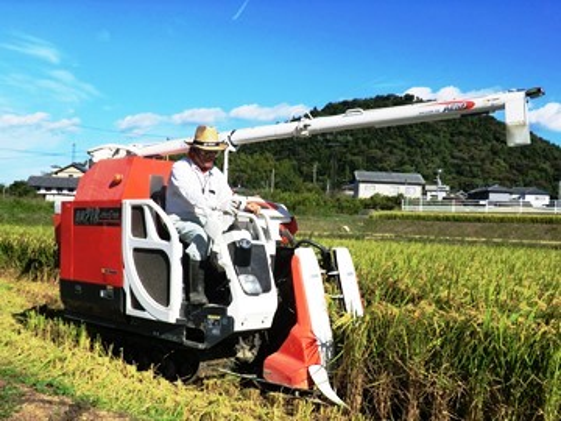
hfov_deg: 54.0
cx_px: 280
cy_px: 210
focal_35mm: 34
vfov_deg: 41.8
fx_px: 551
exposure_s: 1/250
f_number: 8.4
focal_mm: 6.1
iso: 80
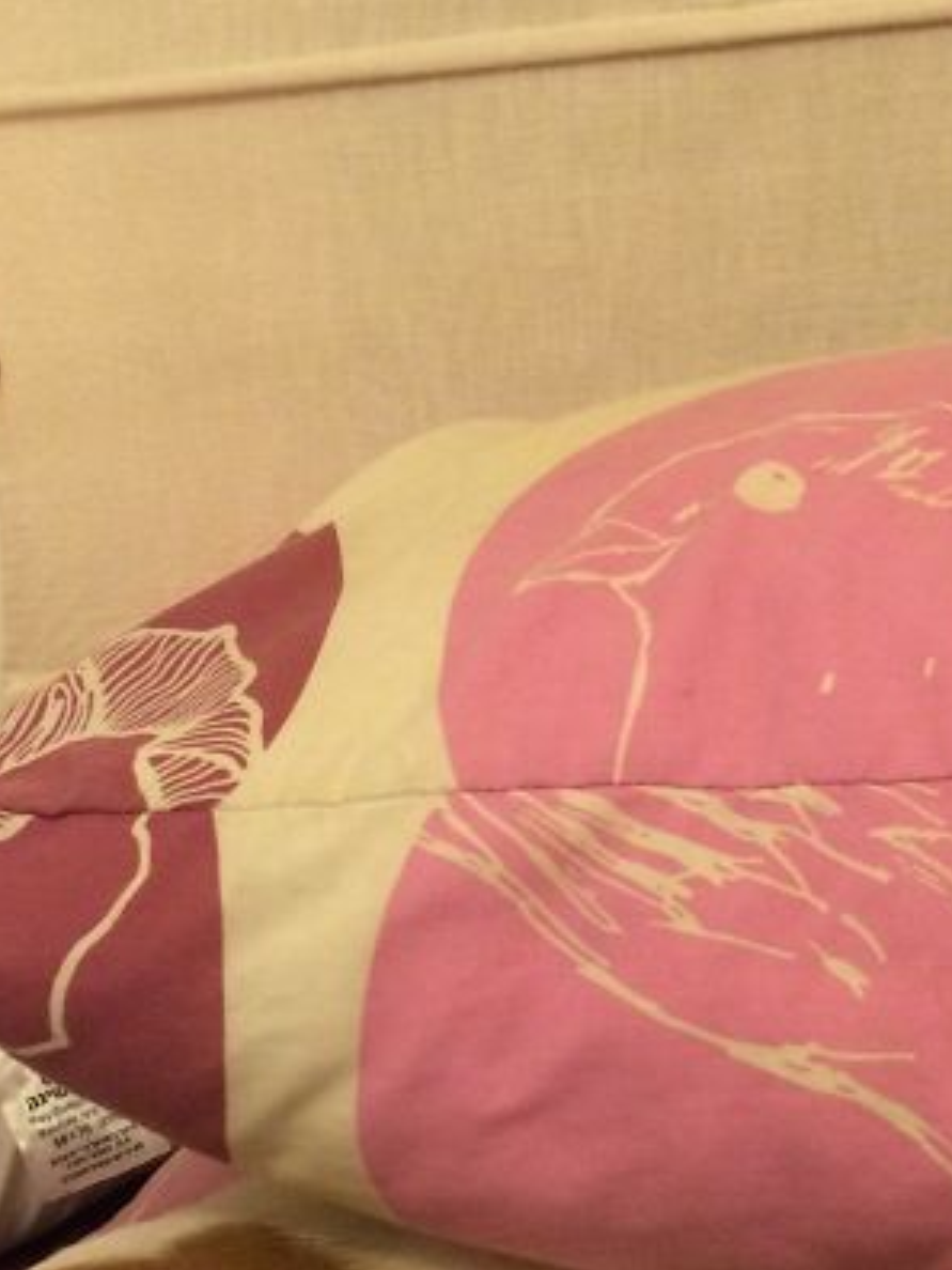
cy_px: 975
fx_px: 2163
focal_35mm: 59
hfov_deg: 24.8
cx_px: 473
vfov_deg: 32.0
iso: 320
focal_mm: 4.15
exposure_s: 1/24
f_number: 2.2
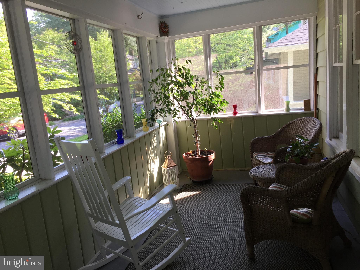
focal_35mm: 29
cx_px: 180
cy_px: 135
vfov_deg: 48.2
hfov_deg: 61.7
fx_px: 302
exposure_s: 1/60
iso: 32
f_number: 2.2
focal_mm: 4.15
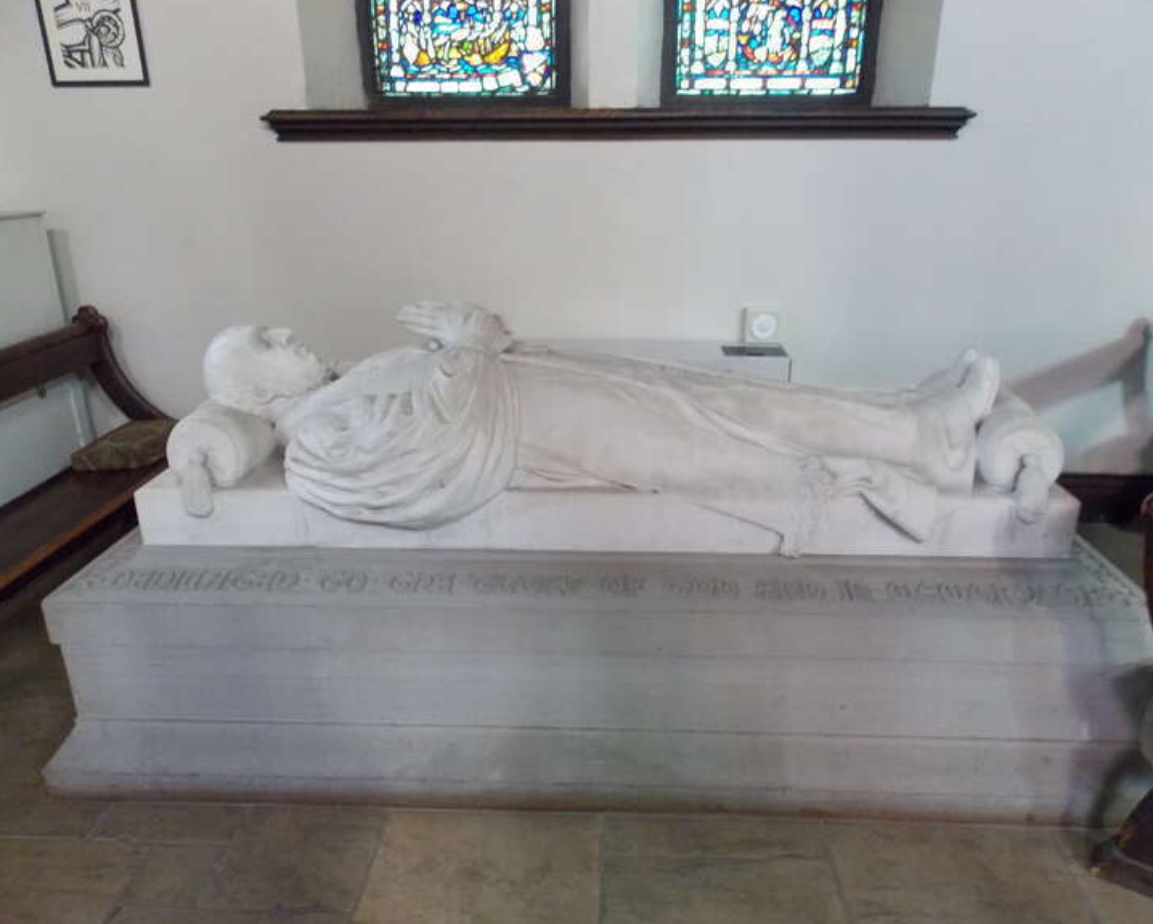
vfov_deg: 56.8
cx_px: 586
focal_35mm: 25
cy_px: 448
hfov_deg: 68.1
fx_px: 853
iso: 400
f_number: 3.1
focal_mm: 4
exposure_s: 1/3
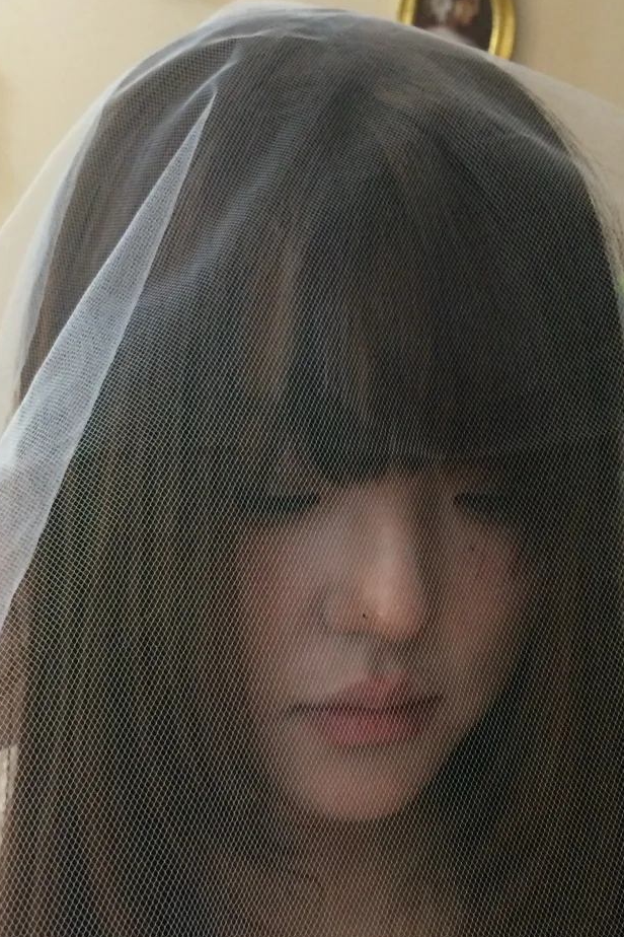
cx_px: 306
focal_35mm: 47
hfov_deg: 28.6
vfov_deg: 41.6
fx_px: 1222
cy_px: 578
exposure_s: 1/33
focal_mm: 4.15
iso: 250
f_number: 2.2
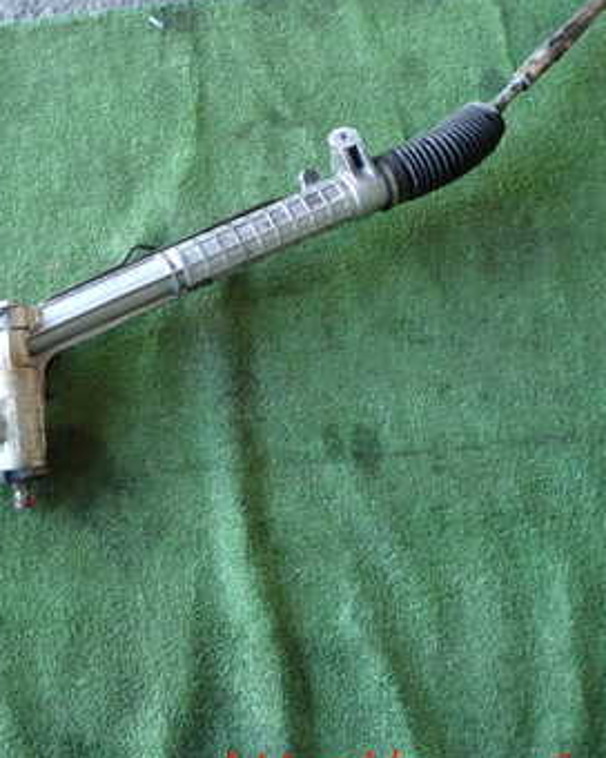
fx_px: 964
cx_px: 62
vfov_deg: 42.7
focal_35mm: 43
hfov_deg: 33.1
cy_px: 301
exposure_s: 1/50
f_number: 2
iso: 200
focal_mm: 4.5
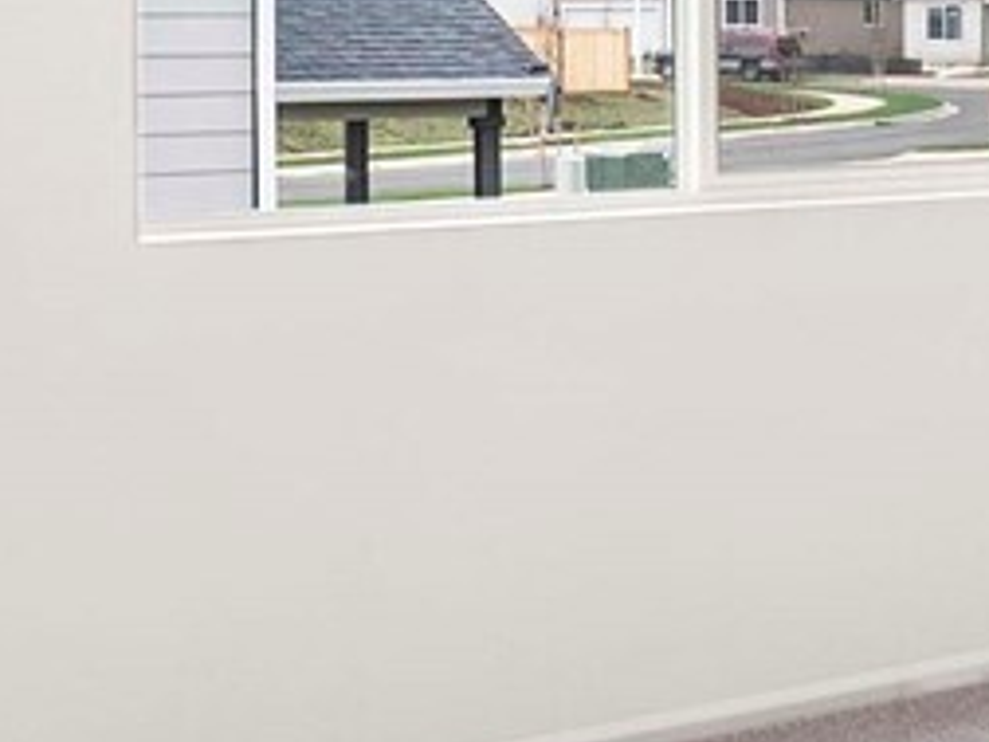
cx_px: 1485
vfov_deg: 17.3
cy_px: 53
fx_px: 2400
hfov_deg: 20.1
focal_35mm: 84
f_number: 6.3
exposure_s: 1/80
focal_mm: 13
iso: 80
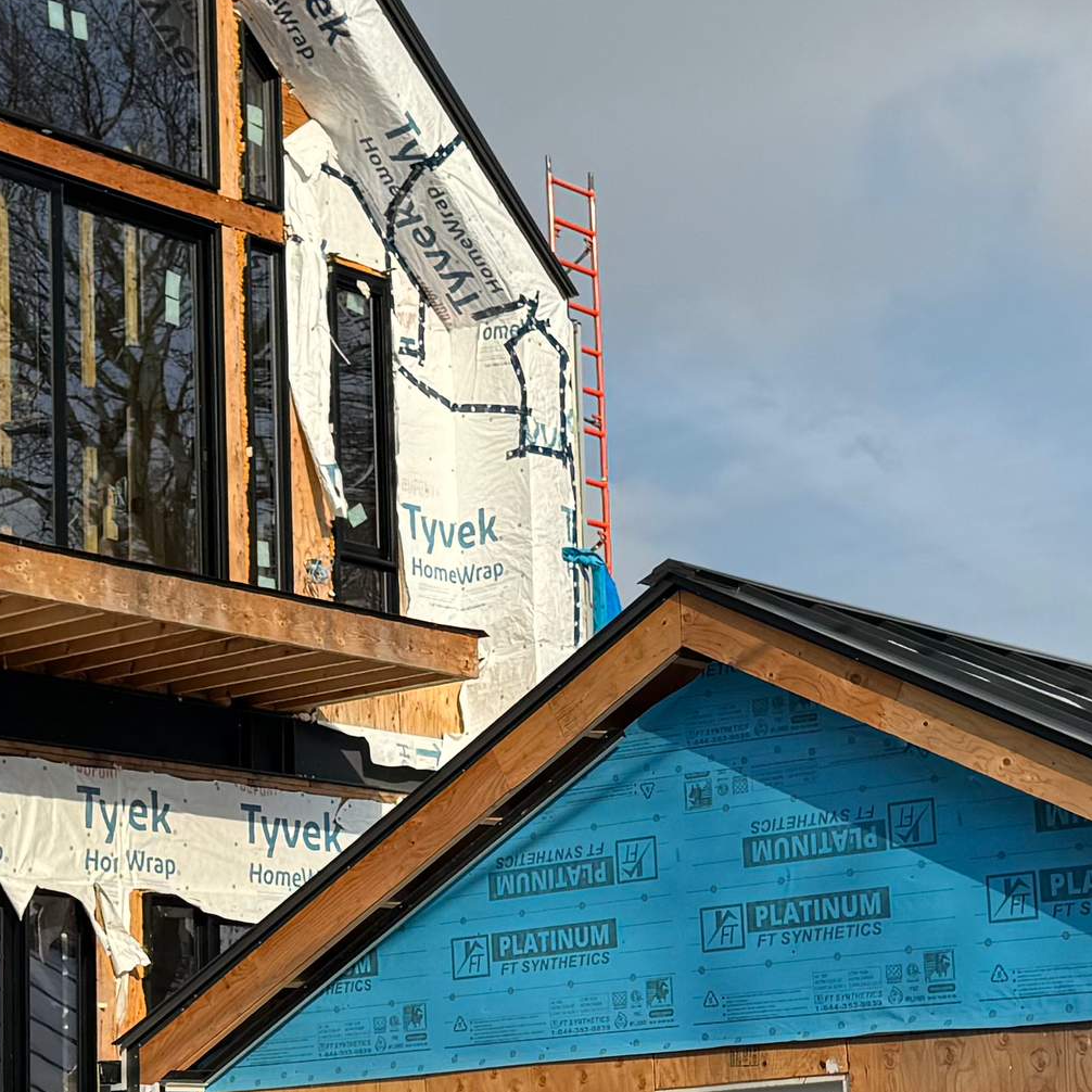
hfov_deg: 20.4
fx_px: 3034
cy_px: 709
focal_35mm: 85
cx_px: 469
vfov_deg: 20.4
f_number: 1.78
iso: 80
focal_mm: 6.86
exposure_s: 1/6410
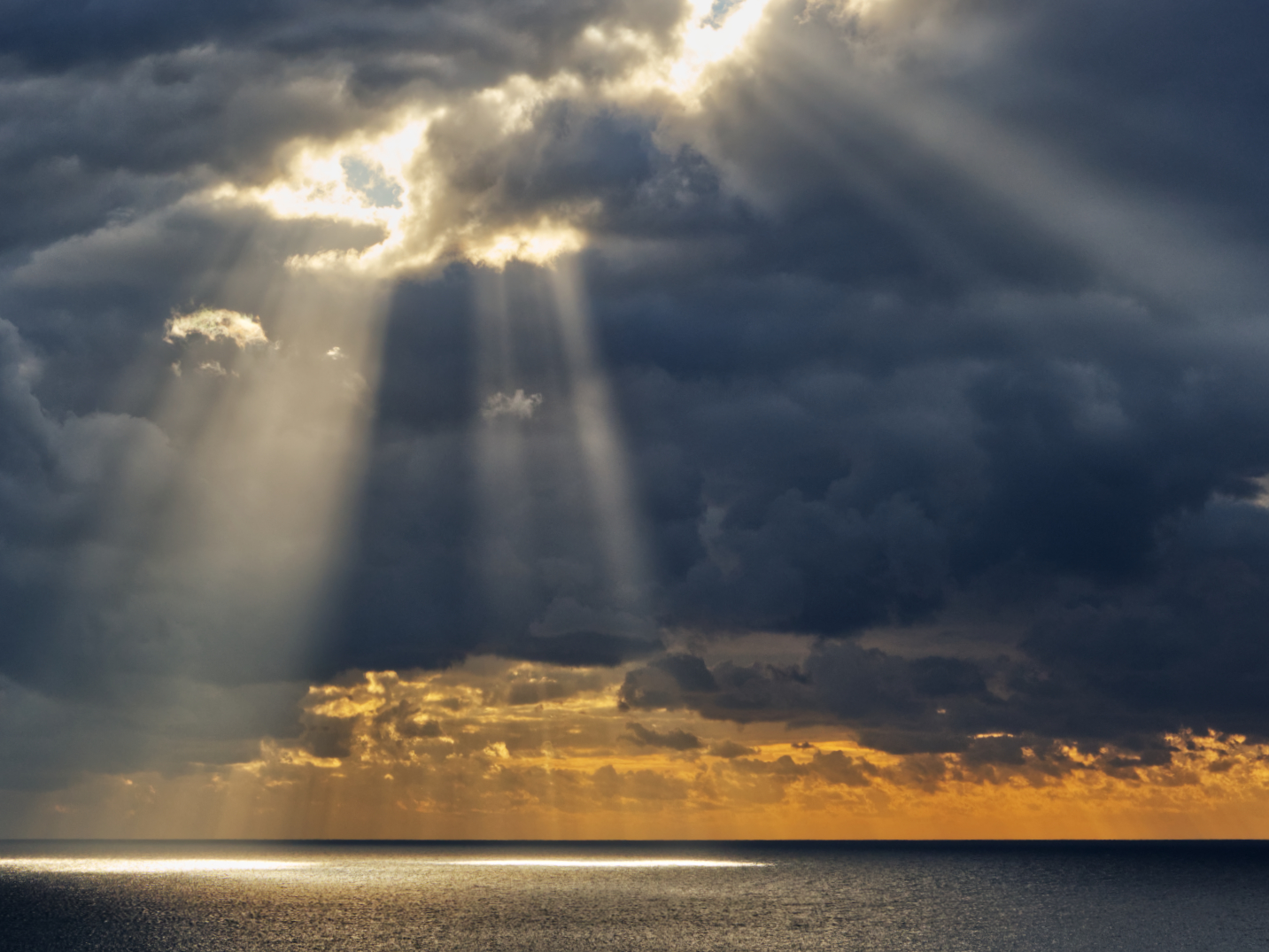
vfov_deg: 13.8
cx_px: 564
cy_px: 410
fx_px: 3923
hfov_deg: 18.4
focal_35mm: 107
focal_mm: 55
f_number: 11
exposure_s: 1/640
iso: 400
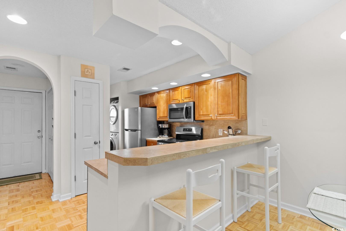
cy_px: 116
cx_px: 173
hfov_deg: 96.7
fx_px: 154
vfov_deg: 73.7
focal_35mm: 16
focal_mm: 11
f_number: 4.8
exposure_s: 1/4
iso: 100
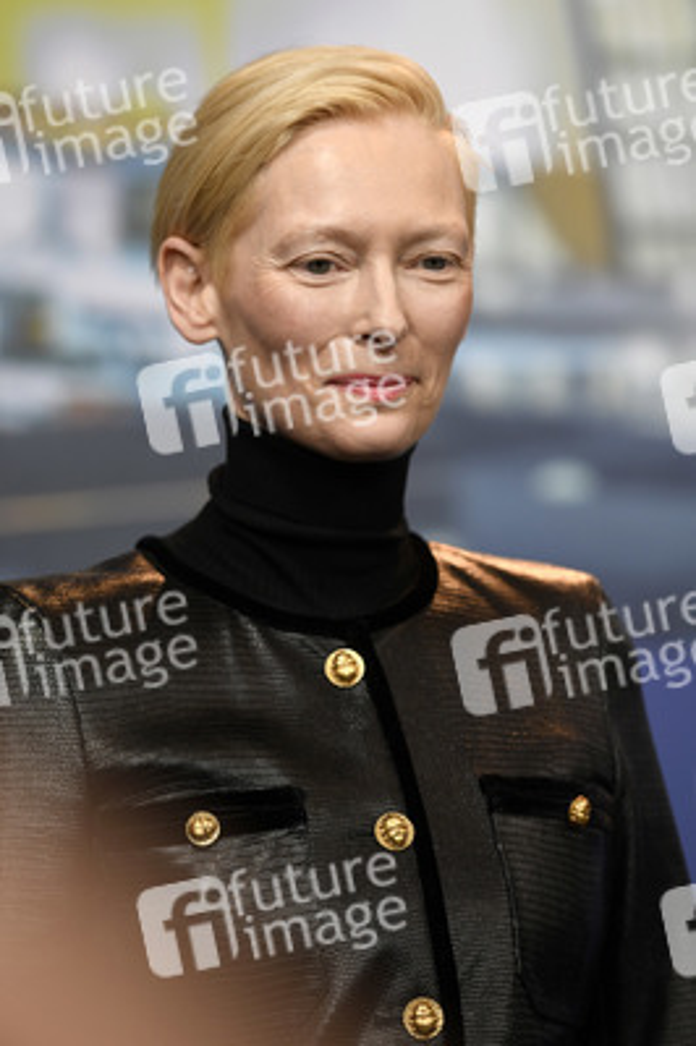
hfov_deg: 7.6
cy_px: 523
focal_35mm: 180
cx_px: 348
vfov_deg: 11.4
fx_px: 5229
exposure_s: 1/400
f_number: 3.5
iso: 1250
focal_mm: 180
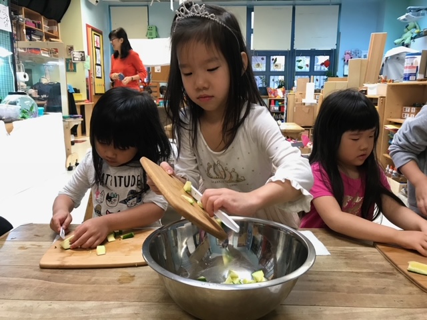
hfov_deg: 63.4
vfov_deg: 49.7
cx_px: 214
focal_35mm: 28
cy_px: 160
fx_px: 345
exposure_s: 1/17
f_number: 1.8
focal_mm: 3.99
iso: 40
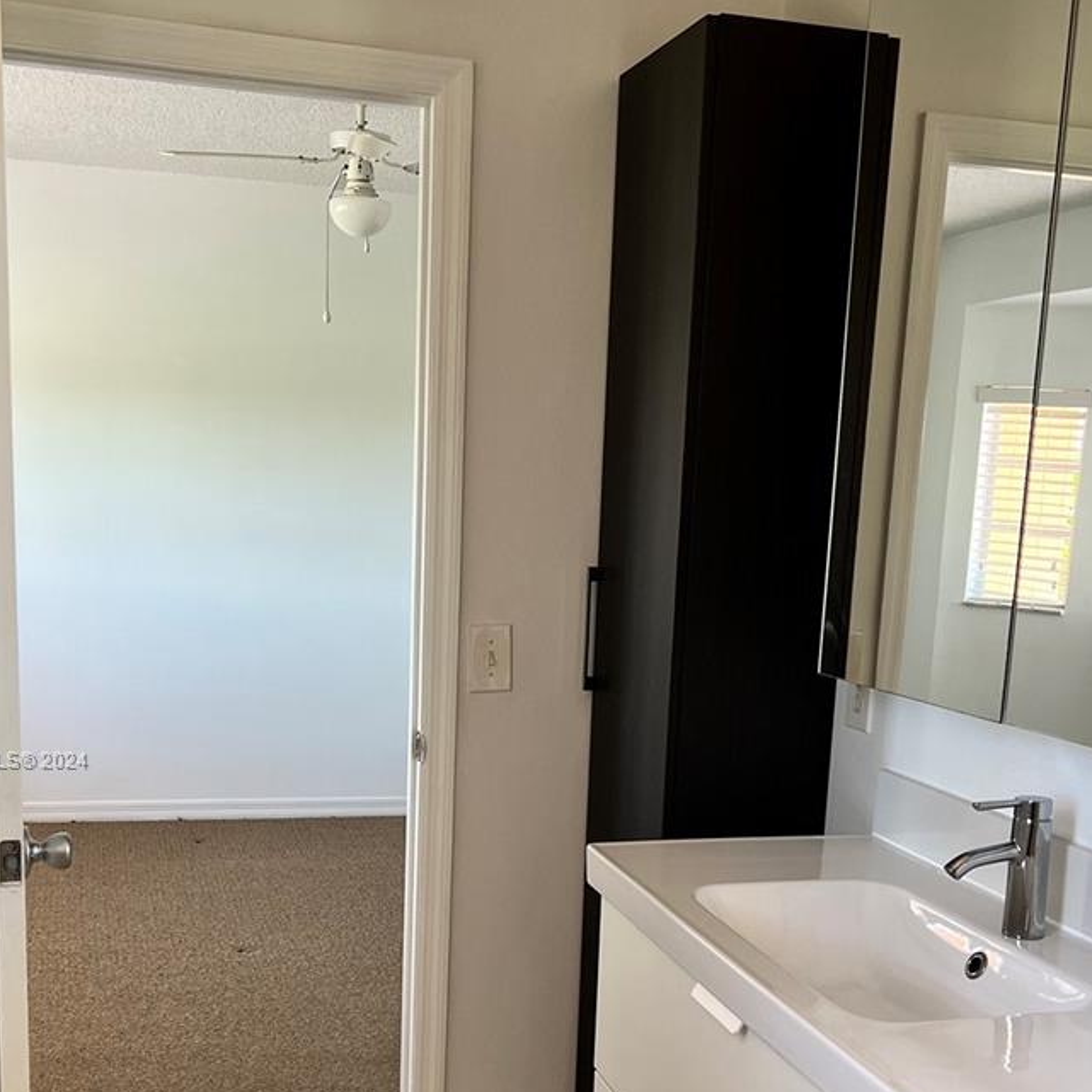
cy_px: 762
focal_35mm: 43
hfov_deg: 39.2
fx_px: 1535
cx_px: 542
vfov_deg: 38.5
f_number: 1.5
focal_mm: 5.7
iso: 125
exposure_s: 1/121
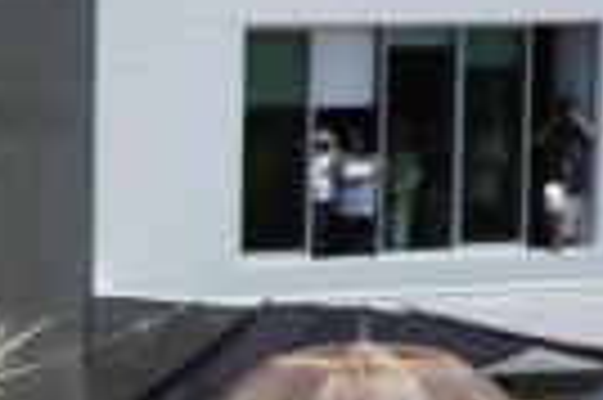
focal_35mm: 314
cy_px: 571
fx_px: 5253
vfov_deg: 4.3
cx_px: -140
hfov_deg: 6.5
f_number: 16
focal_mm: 70
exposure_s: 1/1000
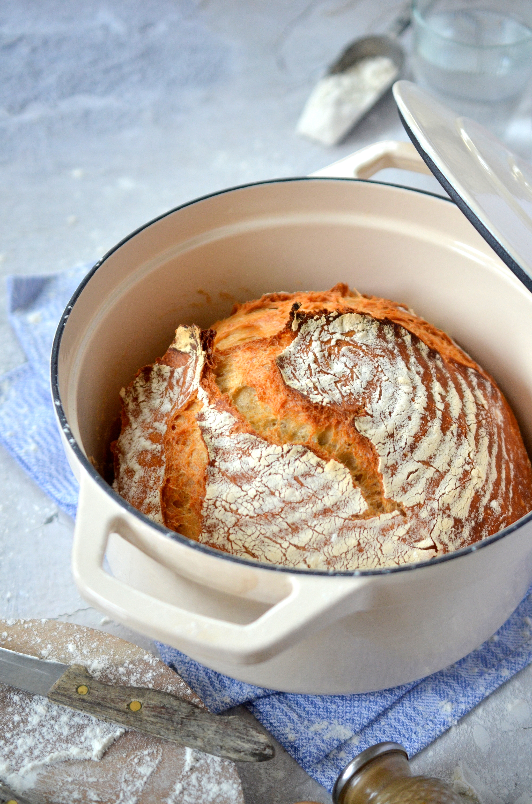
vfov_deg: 33.5
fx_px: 1336
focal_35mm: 60
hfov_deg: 22.5
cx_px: 266
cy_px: 402
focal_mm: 40
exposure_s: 1/160
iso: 640
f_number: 2.8
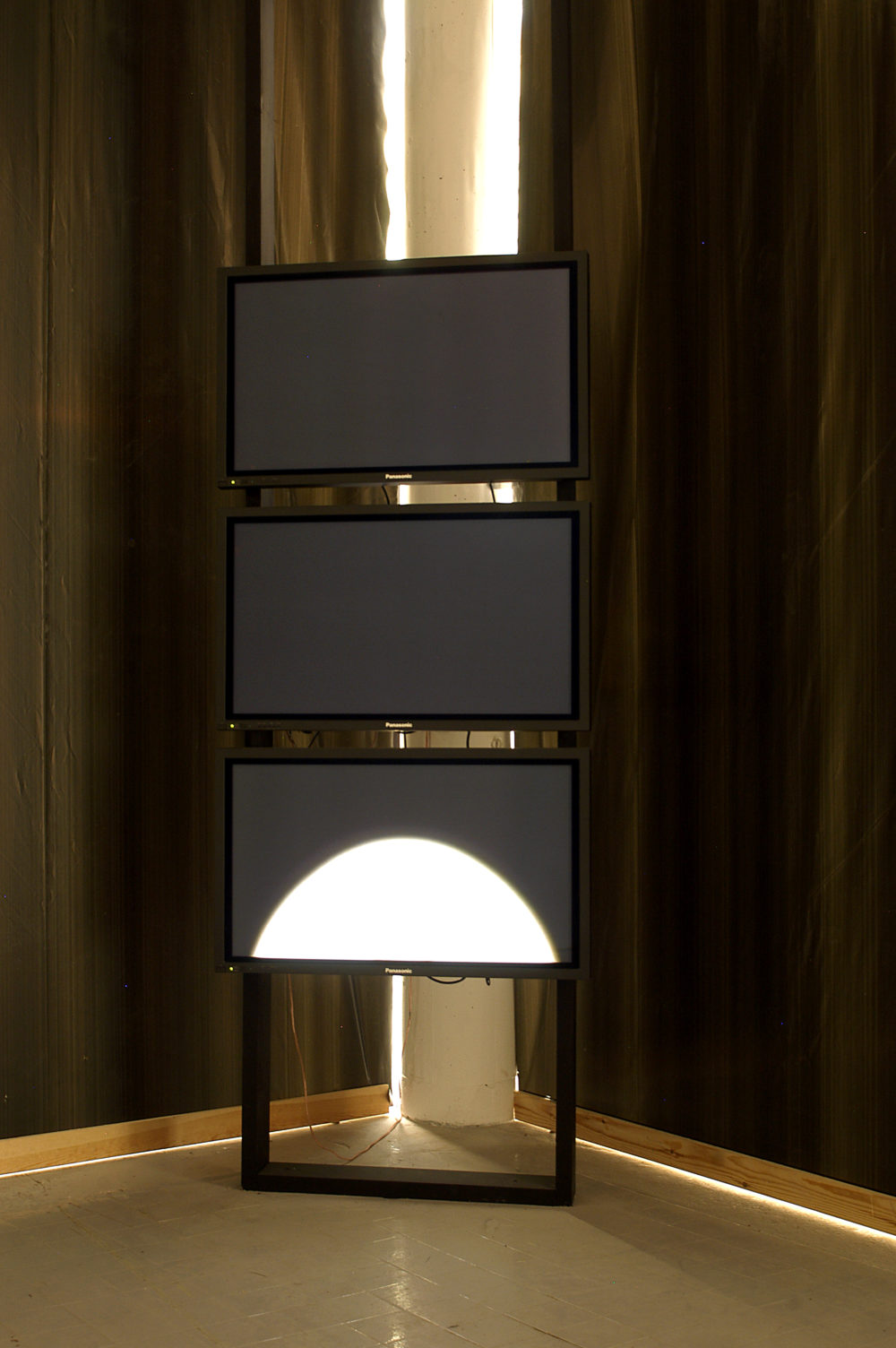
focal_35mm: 46
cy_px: 674
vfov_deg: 42.4
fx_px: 1739
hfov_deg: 28.9
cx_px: 448
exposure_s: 1
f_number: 5.6
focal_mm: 31
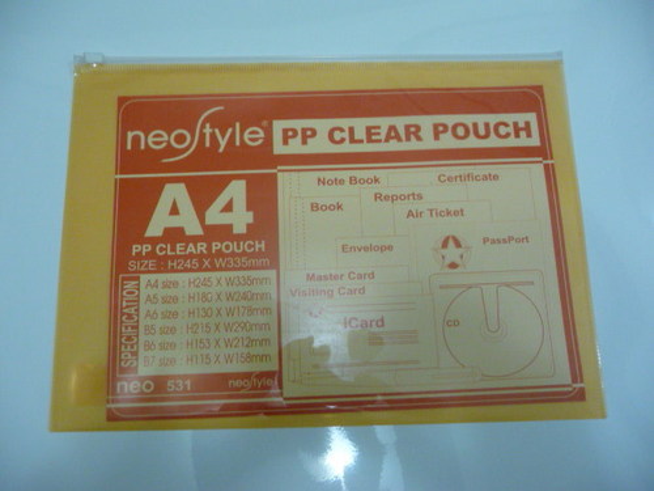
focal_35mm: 28
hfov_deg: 63.4
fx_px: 529
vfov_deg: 49.7
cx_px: 327
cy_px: 246
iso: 400
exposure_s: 1/15
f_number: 3.3
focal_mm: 4.7
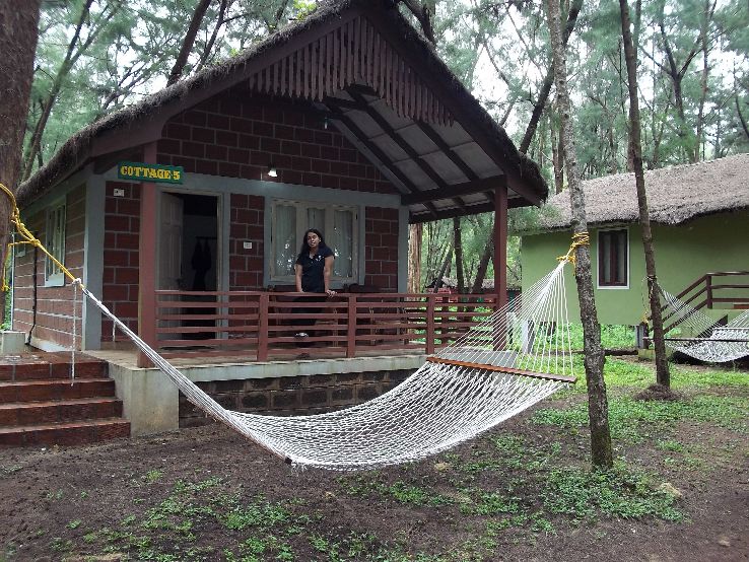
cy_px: 281
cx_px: 374
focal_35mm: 32
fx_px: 693
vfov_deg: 44.2
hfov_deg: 56.8
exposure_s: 1/60
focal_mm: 5.7
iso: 100
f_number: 2.9
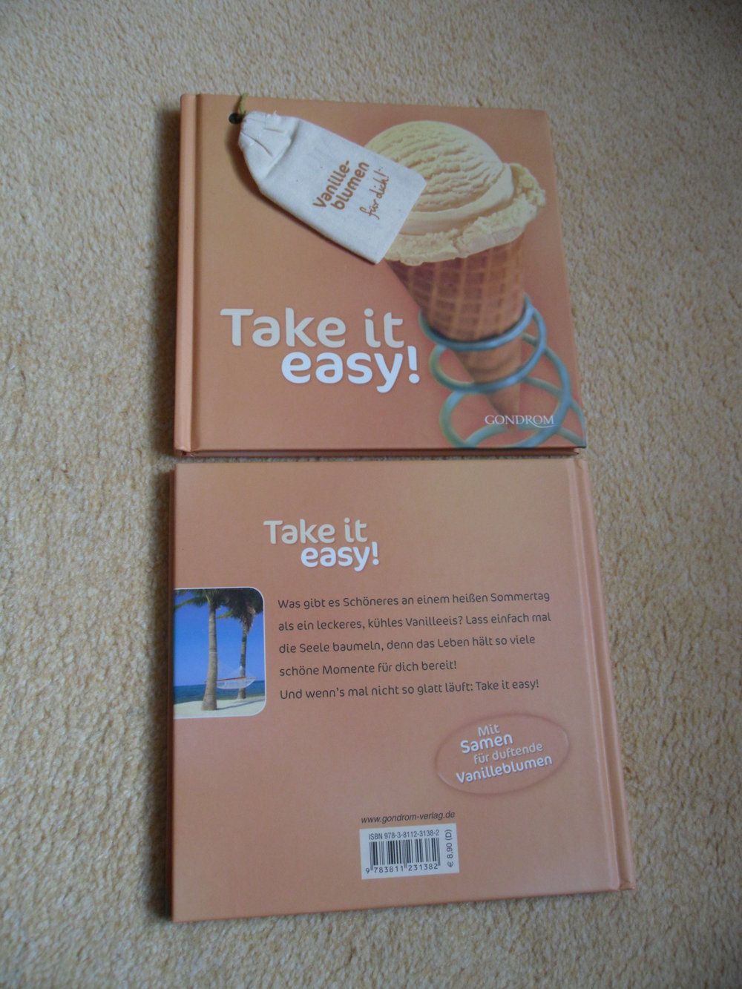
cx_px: 371
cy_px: 494
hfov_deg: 32.2
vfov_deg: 42.1
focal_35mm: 45
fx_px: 1286
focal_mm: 6.3
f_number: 3.5
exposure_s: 1/45
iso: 200
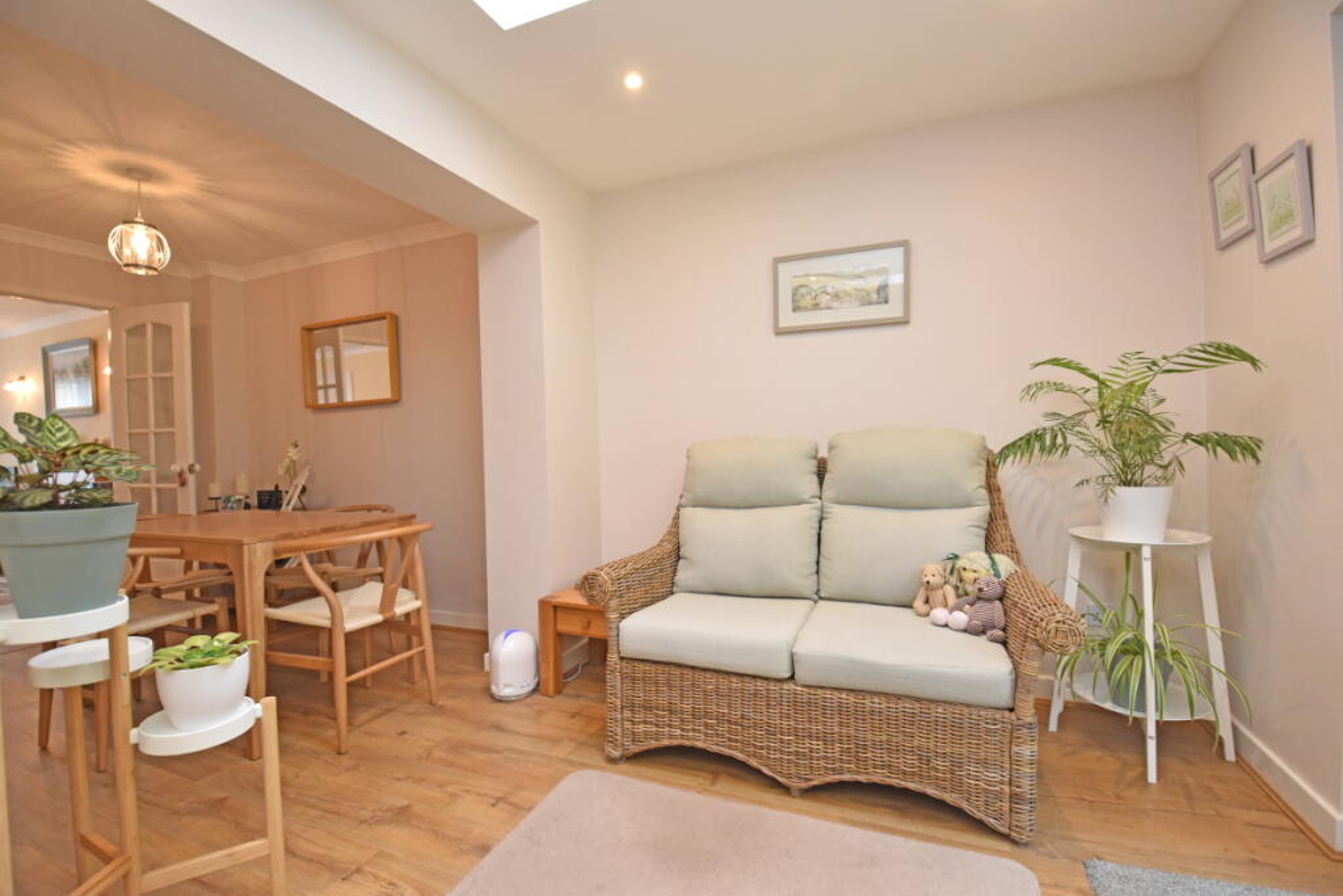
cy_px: 448
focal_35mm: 15
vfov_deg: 77.3
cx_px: 672
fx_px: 560
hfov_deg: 100.4
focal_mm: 10
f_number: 4
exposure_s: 1/125
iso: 900
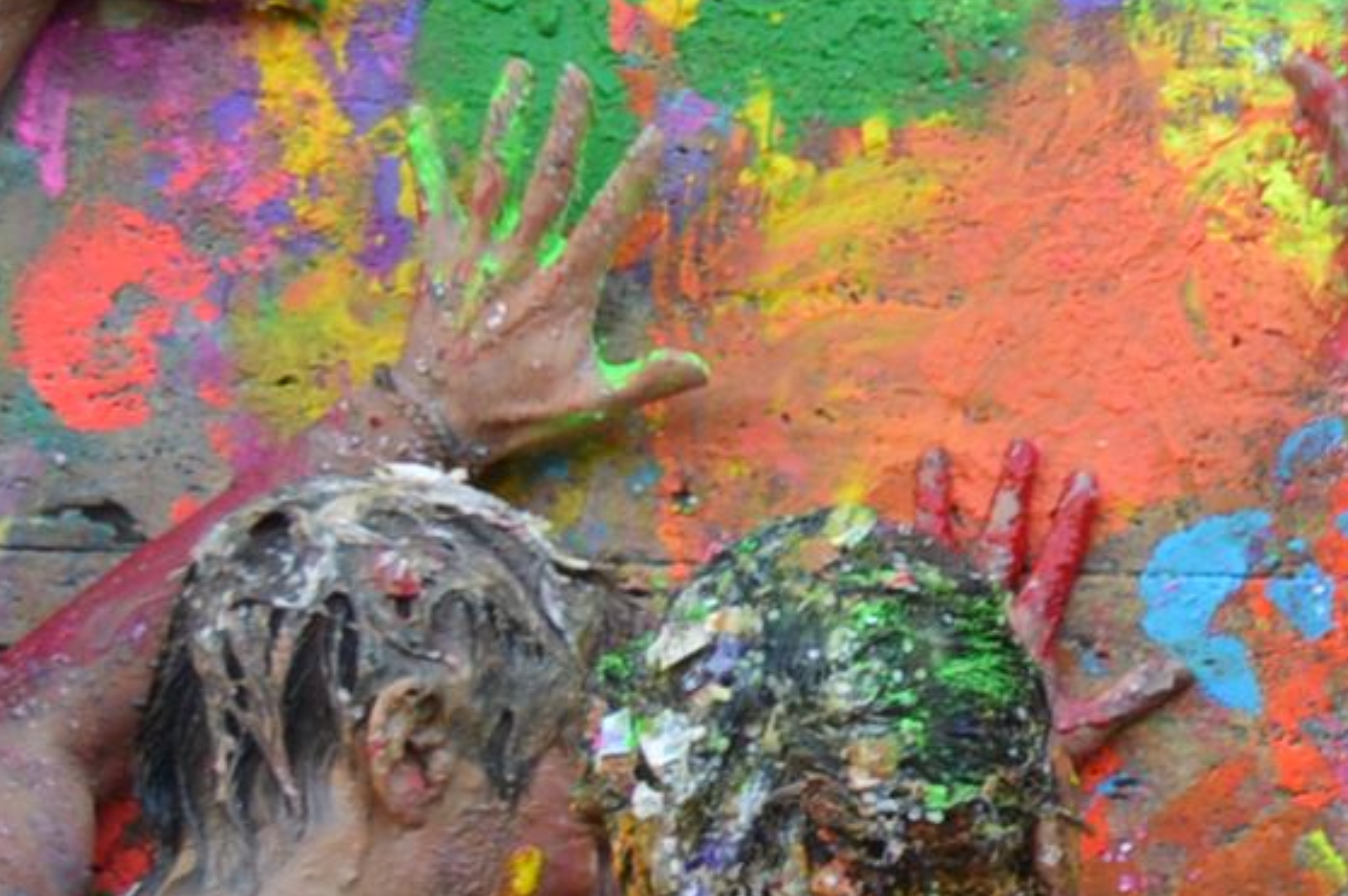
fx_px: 6659
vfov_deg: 7.5
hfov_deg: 9.9
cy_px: 1461
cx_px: 3467
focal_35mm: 178
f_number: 5.6
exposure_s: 1/125
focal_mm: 22
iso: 250
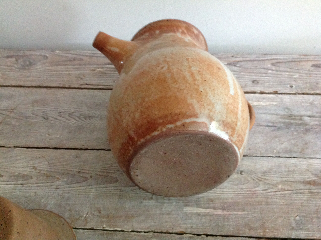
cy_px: 120
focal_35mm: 35
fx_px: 324
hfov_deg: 52.7
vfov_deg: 40.6
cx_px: 160
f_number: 2.4
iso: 500
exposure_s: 1/15
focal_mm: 4.28
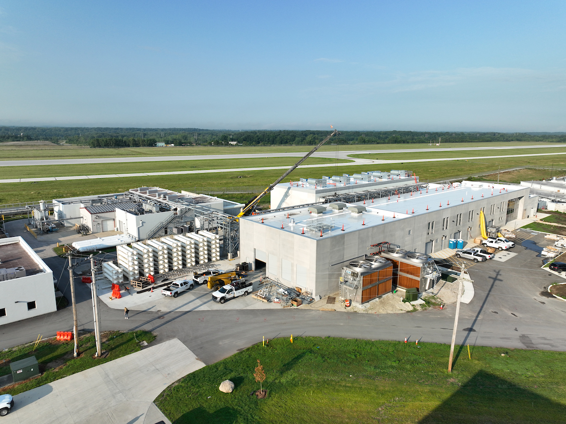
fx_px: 392
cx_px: 283
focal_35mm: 24
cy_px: 212
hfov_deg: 71.6
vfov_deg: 56.8
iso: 110
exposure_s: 1/40
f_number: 2.8
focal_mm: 12.29
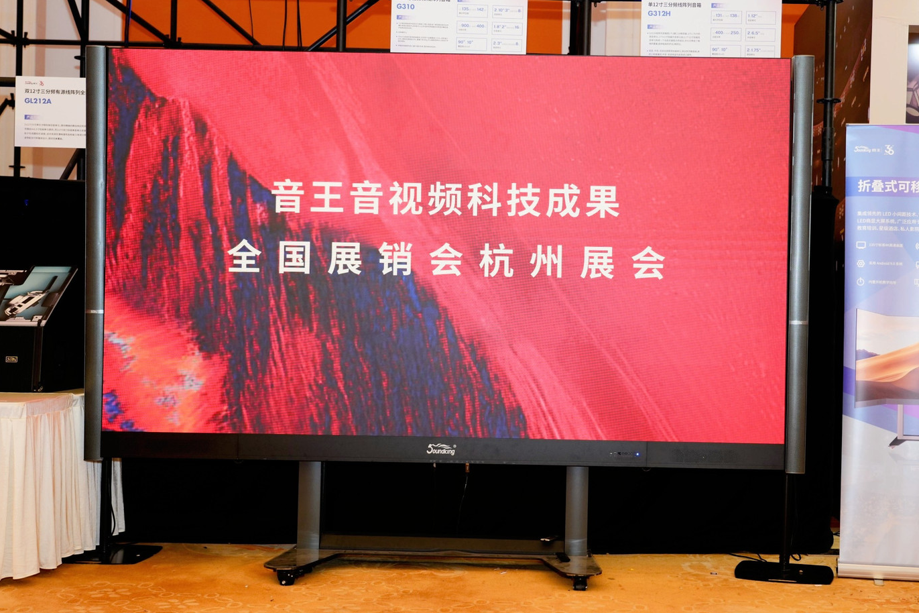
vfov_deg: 27.5
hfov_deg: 40.2
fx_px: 1251
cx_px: 533
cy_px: 309
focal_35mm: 49
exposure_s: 1/161
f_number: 4
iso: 800
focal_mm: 42
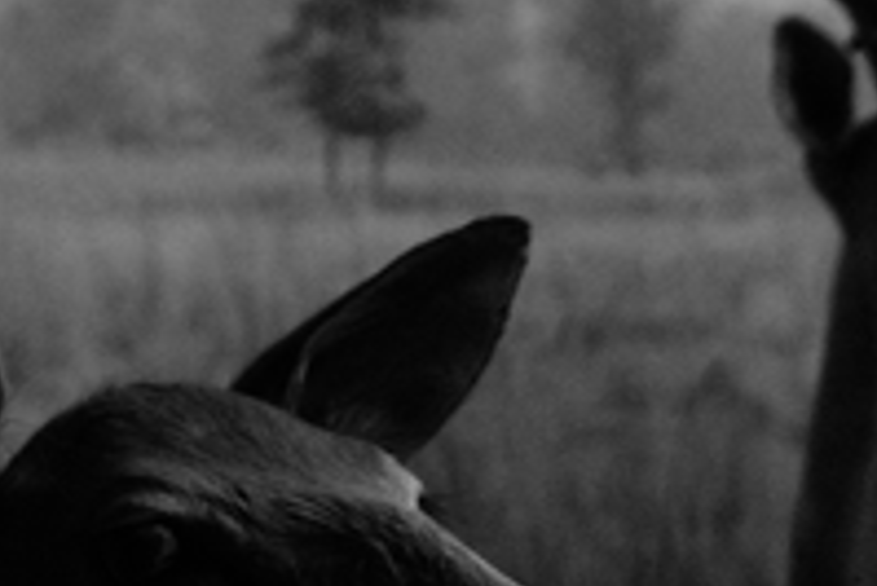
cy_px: 357
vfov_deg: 6.1
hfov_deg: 9.1
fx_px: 5509
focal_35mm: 226
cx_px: 216
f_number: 5.6
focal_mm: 40
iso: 5000
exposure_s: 1/100
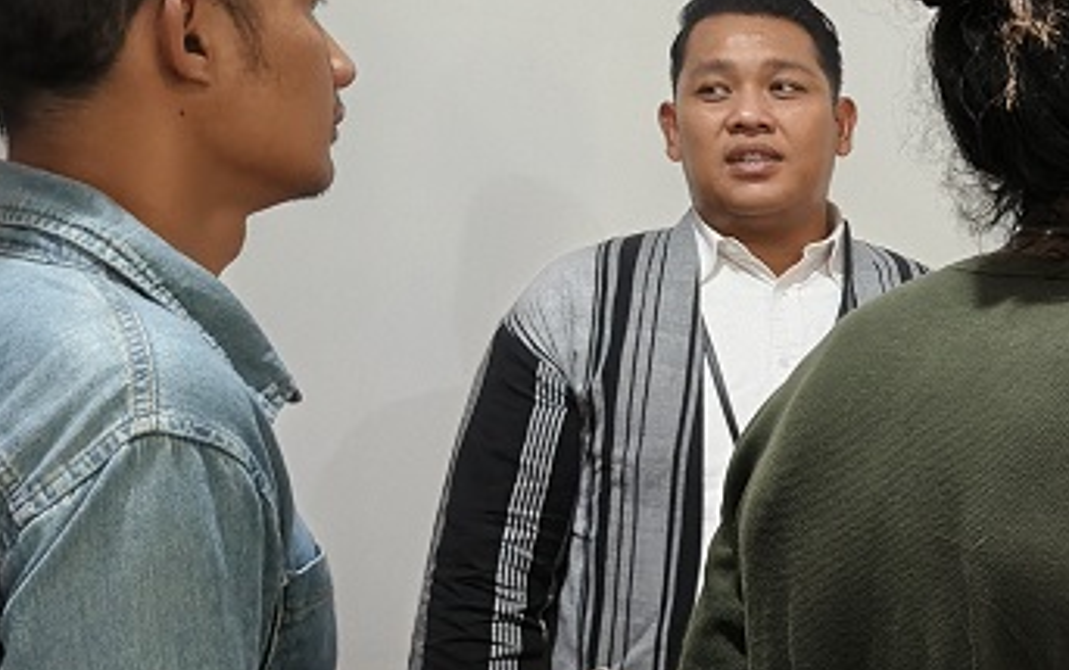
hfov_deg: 26.5
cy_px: 383
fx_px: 2070
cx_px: 1194
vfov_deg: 18.4
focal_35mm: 71
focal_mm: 5.56
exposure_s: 1/33.3
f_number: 1.8
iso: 727
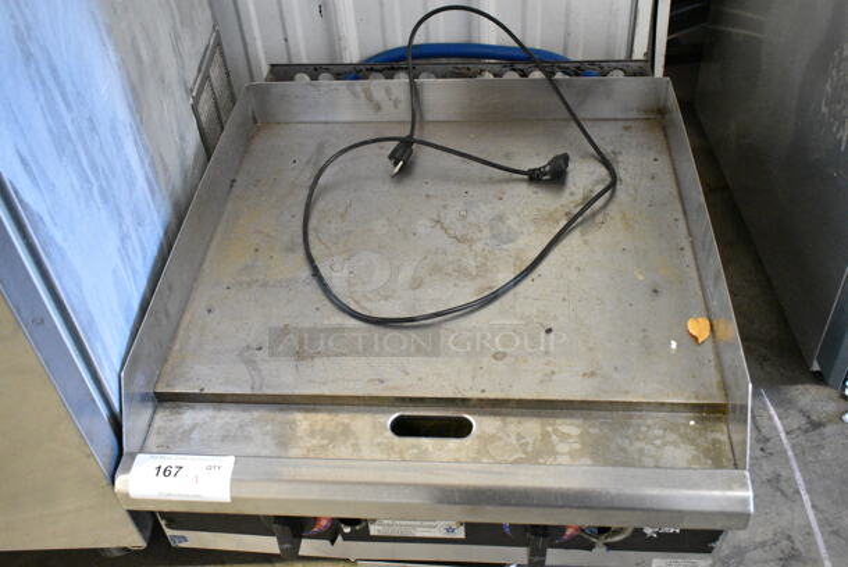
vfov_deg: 37.0
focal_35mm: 36
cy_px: 284
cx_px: 424
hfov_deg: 53.1
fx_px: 849
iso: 6400
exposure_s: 1/100
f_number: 5
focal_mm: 24
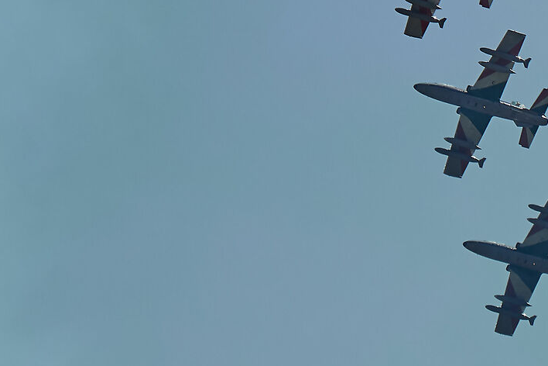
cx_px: 623
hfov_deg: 2.2
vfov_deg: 1.5
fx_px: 14318
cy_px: -33
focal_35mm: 941
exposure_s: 1/4000
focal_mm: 185
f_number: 4
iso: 100
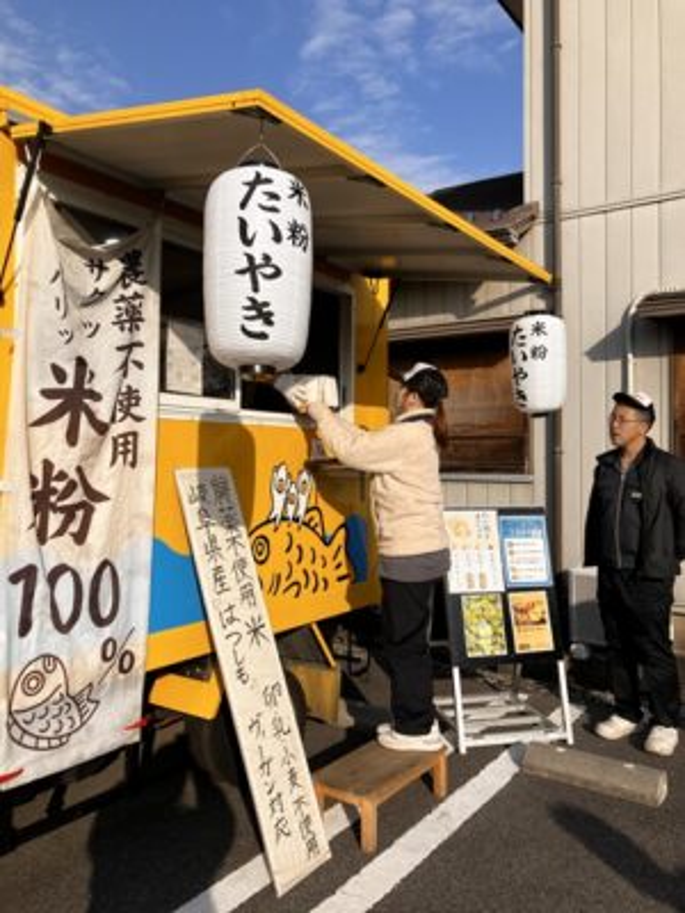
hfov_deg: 49.7
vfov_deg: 63.4
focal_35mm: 28
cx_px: 342
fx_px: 739
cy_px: 456
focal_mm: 3.99
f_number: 1.8
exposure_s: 1/2315
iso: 32
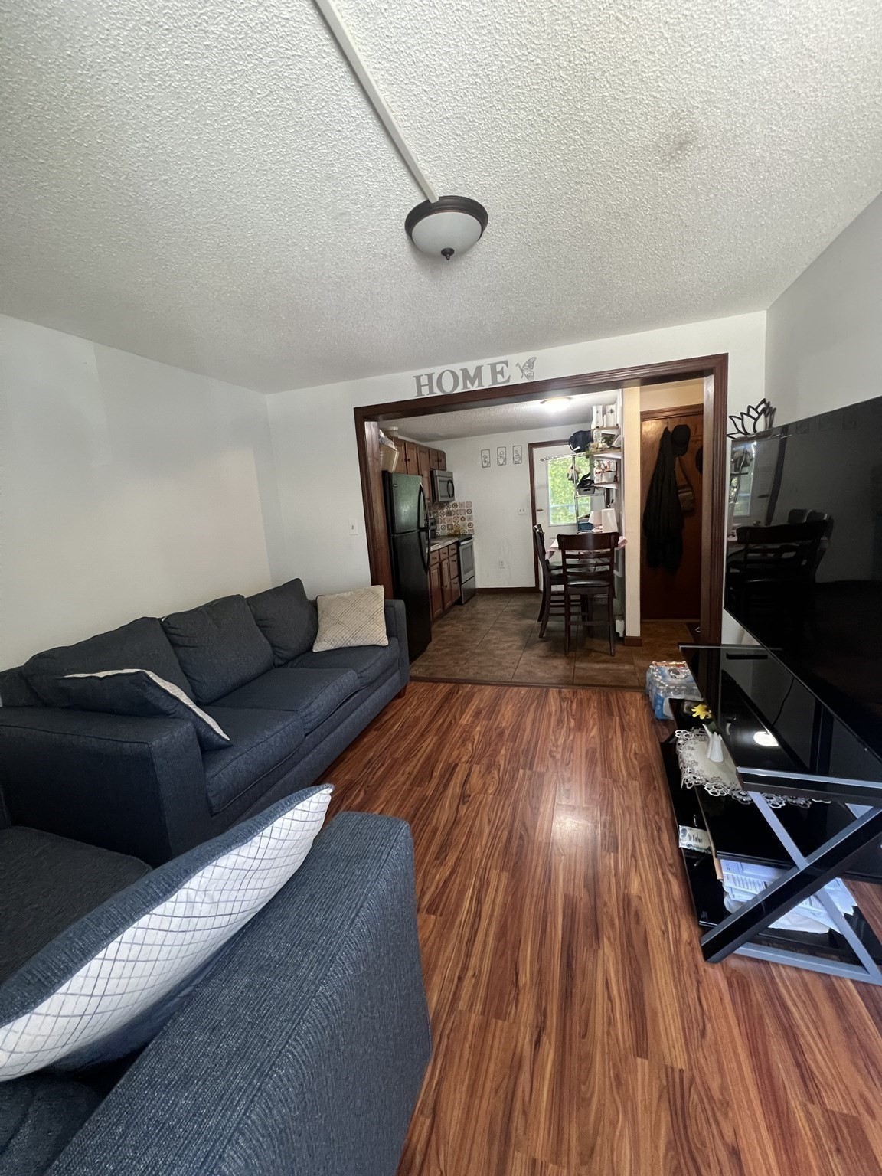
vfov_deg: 106.2
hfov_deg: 89.9
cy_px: 588
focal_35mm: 13
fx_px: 442
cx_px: 441
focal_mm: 1.57
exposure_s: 1/60
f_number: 1.8
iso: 400
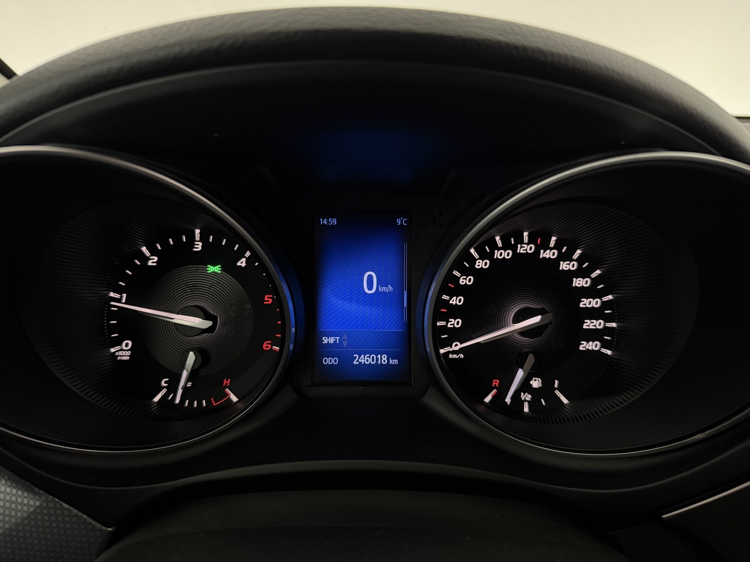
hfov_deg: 71.6
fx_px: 520
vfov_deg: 56.8
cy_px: 281
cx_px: 375
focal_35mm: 24
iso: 640
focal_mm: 6.76
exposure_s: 1/40
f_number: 1.78
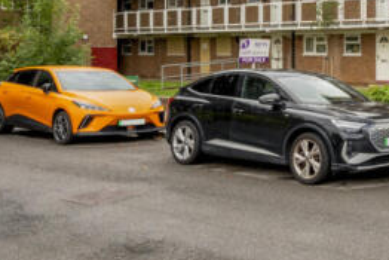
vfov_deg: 31.2
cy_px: -59
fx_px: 378
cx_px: 459
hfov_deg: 40.0
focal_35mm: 35
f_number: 8
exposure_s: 1/160
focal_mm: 14
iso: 200
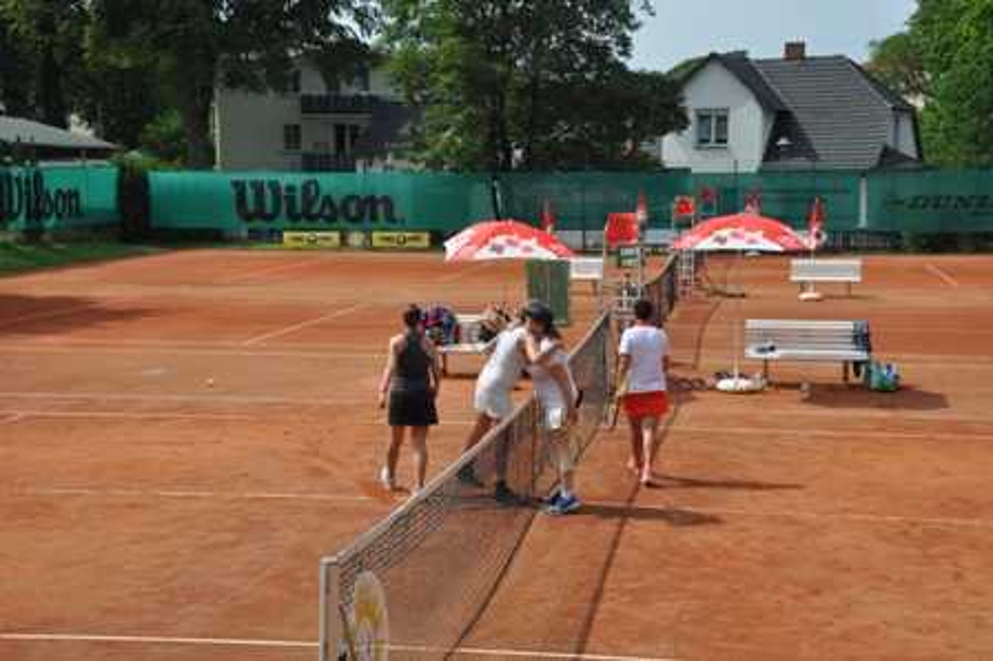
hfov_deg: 35.1
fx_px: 1571
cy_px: 330
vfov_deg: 23.7
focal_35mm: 57
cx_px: 496
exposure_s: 1/1600
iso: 400
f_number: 7.1
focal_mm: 38
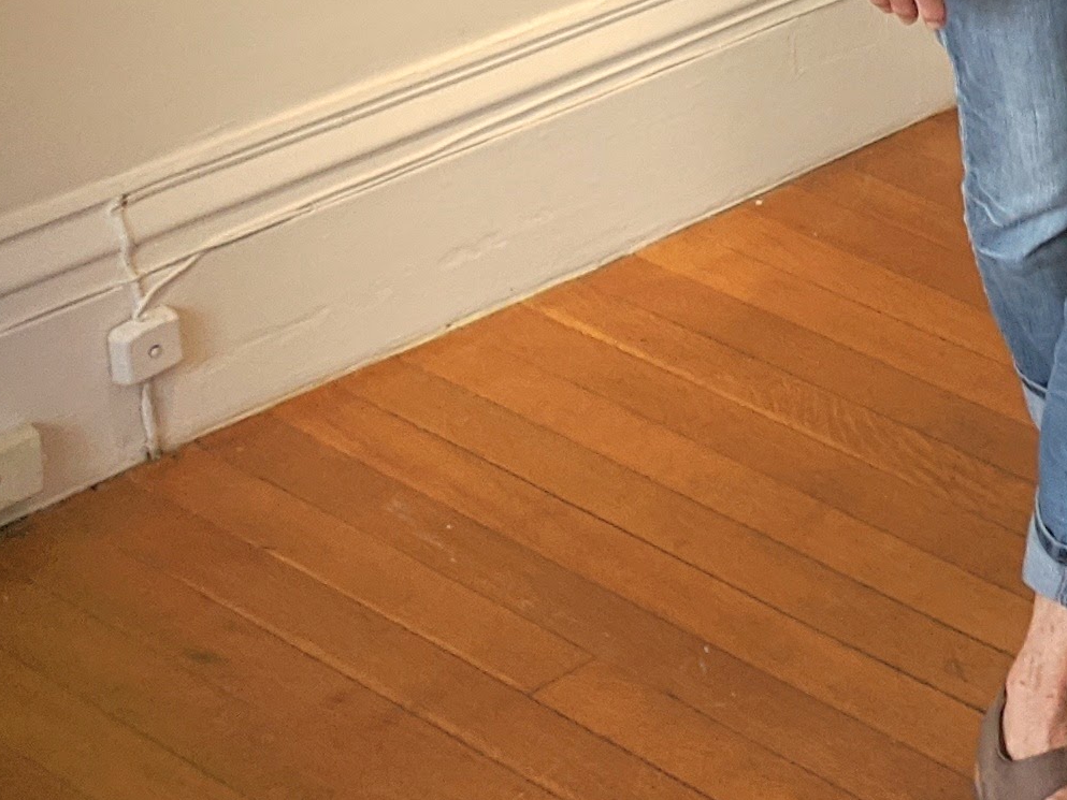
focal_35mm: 106
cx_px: 2131
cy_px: -745
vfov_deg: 12.5
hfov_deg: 15.1
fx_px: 3268
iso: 96
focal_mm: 4.67
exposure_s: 1/120
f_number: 2
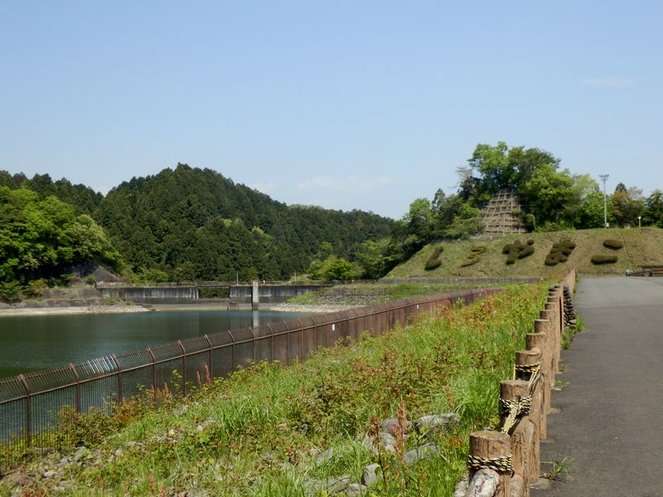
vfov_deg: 25.7
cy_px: 248
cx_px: 332
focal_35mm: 57
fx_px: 1092
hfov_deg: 33.8
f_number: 4.5
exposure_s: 1/400
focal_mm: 10
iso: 80
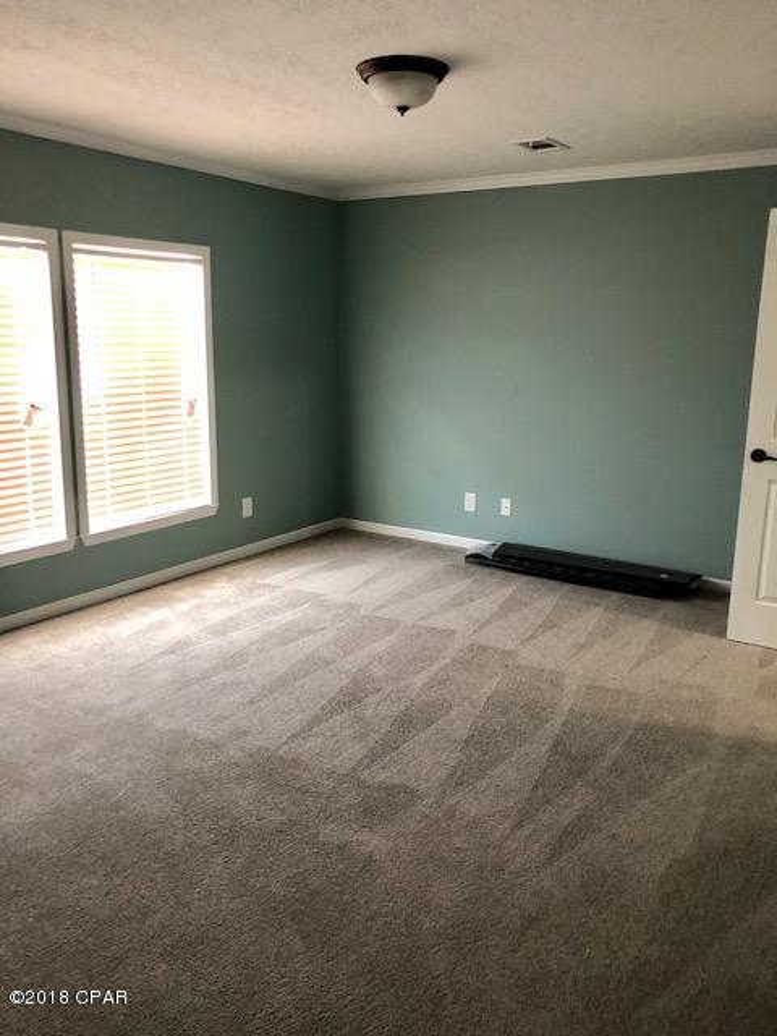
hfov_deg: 49.7
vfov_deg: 63.4
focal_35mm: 28
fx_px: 838
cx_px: 388
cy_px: 518
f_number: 1.8
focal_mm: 4
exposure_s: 1/15
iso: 100
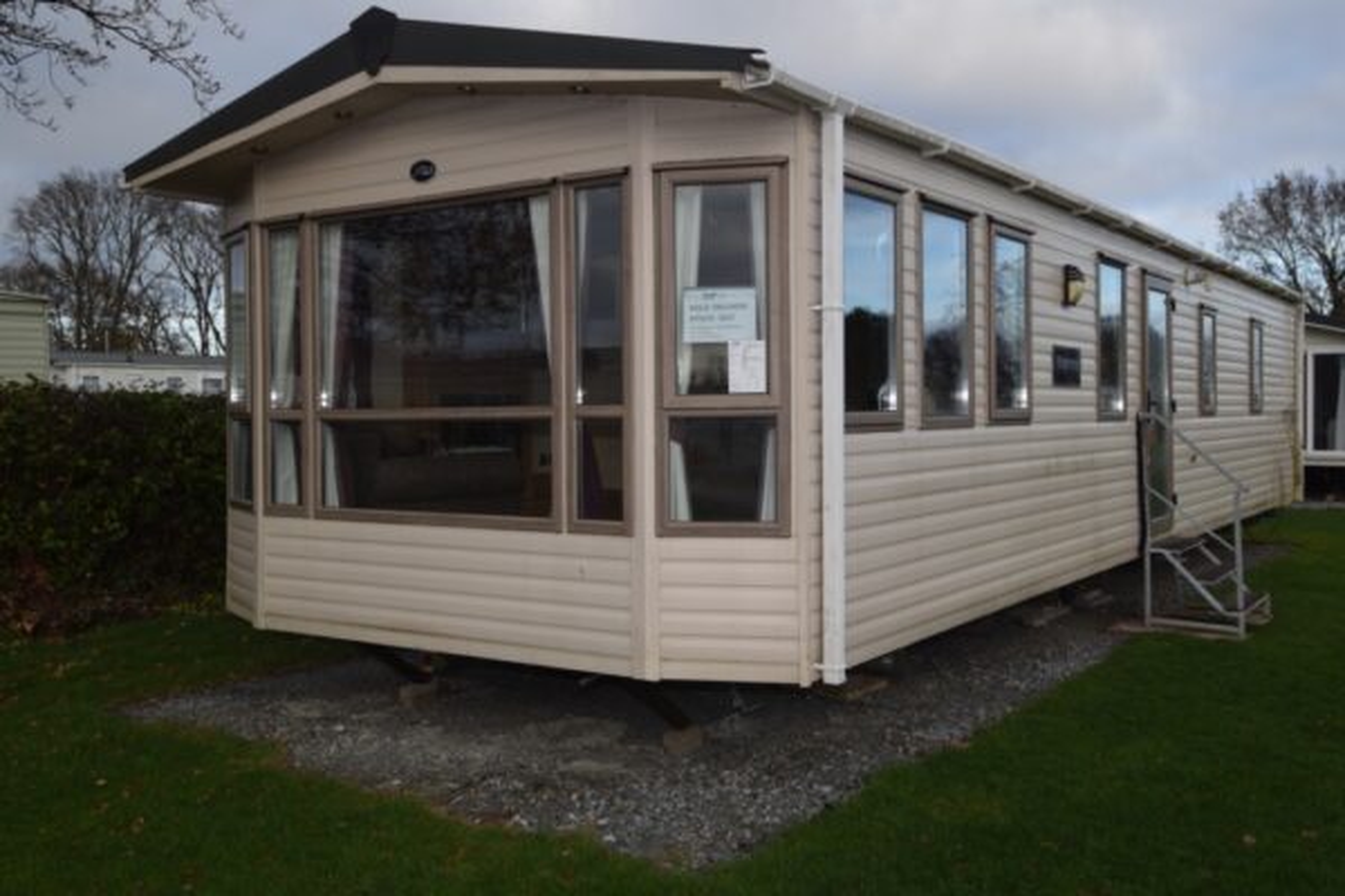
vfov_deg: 40.0
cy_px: 448
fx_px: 1233
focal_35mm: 33
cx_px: 672
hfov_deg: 57.2
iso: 100
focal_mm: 22
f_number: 5.6
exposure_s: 1/125
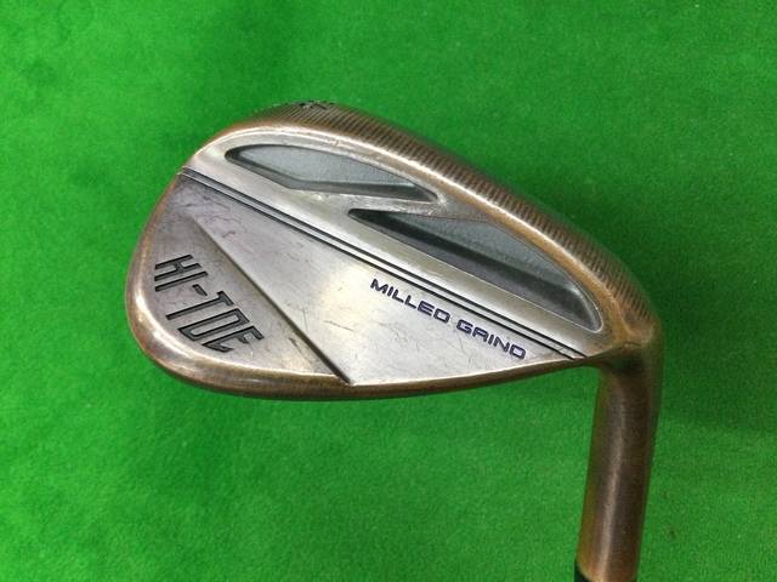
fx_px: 696
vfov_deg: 45.4
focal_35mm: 31
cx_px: 388
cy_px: 291
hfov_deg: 58.4
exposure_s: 1/30
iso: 100
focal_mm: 3.3
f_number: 2.4
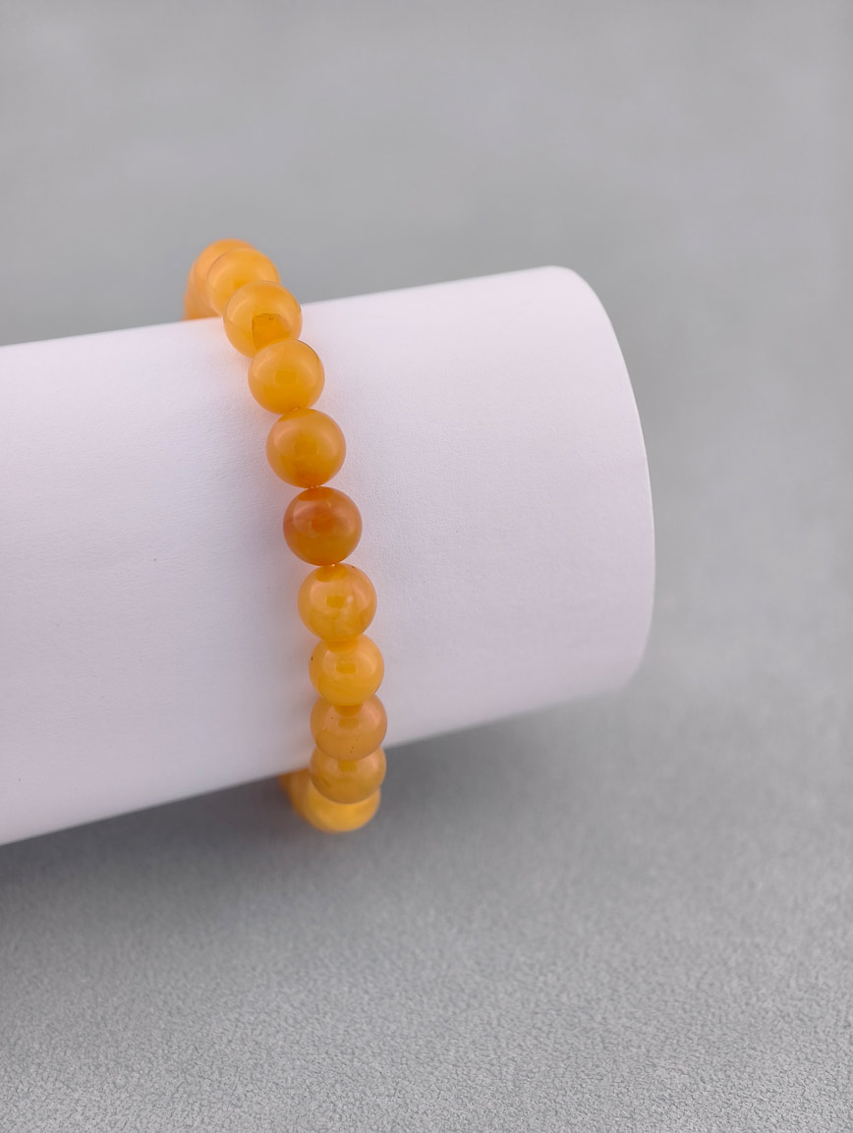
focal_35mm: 85
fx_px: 2786
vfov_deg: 23.0
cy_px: 566
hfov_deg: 17.4
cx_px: 426
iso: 125
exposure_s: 1/160
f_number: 2.67
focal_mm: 22.48
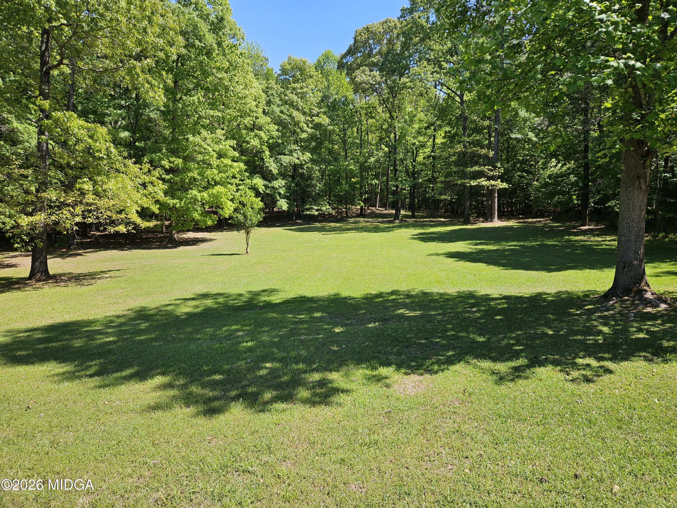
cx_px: 338
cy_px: 254
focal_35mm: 23
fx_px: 450
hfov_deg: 73.9
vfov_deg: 58.9
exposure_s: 1/1000
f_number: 1.8
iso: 25
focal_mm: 5.4
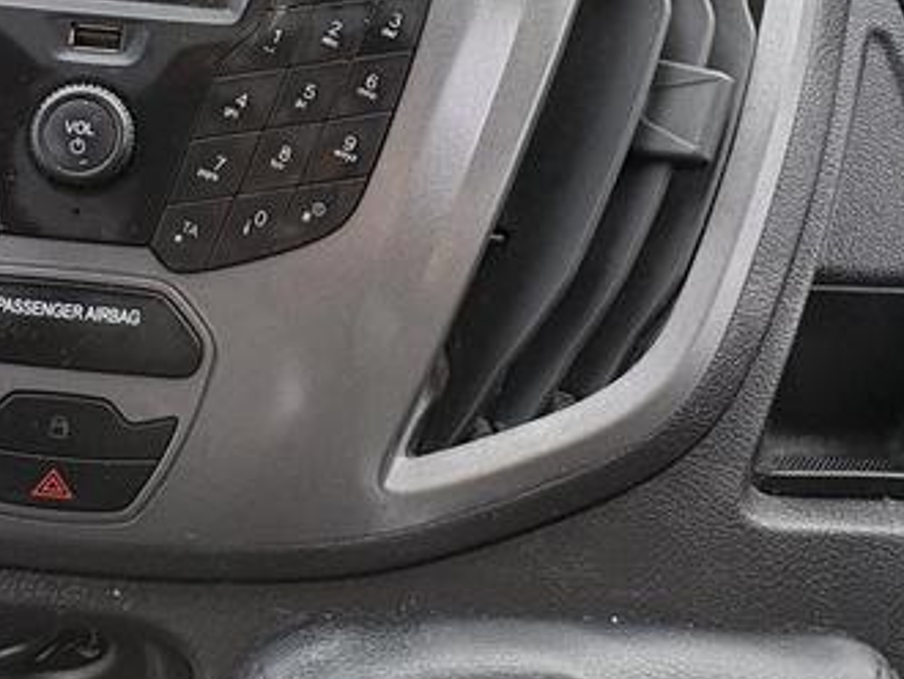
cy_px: 63
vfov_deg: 35.5
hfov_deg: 47.2
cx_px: 233
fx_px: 993
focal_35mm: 38
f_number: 2.2
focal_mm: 2.22
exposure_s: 1/99
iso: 125
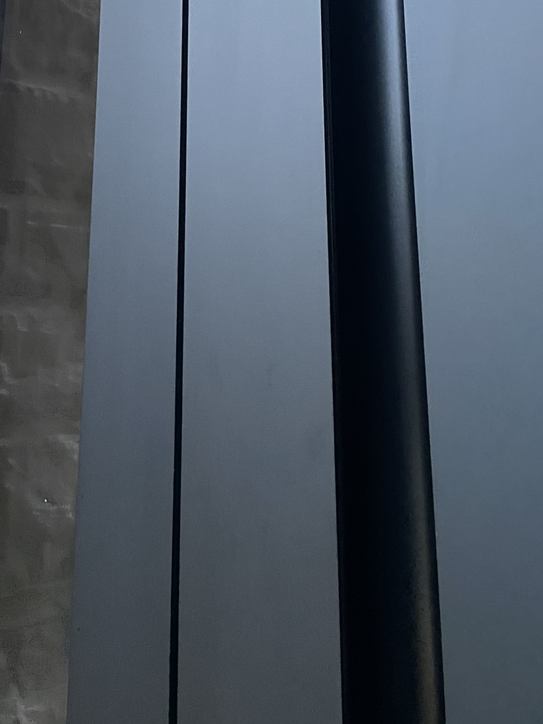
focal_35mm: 48
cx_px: 220
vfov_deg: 36.9
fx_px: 1004
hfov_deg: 30.2
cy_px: 62
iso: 1000
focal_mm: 4.2
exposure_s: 1/30
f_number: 1.6
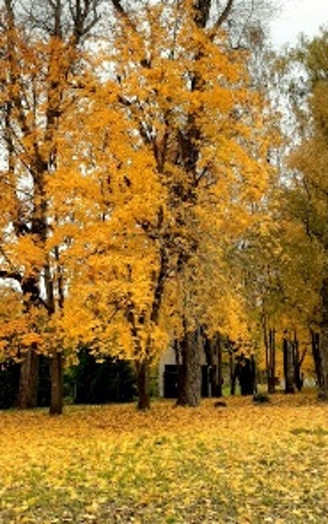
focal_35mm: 45
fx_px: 644
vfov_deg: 43.9
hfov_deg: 28.4
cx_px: 112
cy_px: 185
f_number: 1.7
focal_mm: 3.93
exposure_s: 1/1429
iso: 40
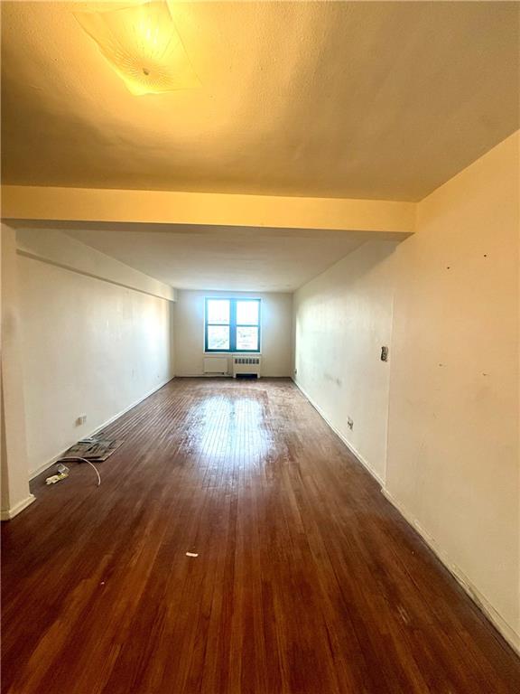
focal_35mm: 14
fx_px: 280
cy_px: 347
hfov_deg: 85.7
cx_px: 260
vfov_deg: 102.1
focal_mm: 2.22
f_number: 2.2
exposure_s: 1/120
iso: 320
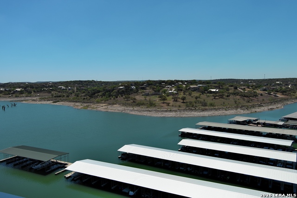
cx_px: 148
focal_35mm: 29
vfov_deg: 45.0
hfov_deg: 63.6
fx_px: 239
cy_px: 99
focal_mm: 10.57
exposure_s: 1/3021
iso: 100
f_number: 2.8
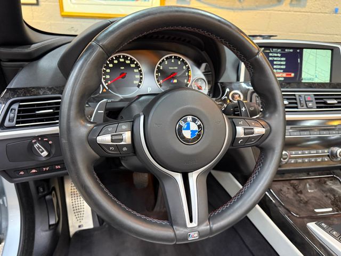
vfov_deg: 56.8
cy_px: 128
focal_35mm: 24
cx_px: 170
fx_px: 236
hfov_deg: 71.6
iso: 640
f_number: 1.78
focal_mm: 6.76
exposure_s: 1/60
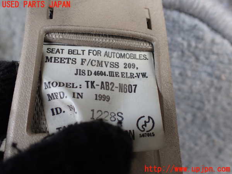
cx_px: 116
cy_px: 87
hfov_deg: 60.0
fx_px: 201
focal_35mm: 30
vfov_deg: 46.8
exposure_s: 1/125
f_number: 2.3
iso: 200
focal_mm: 5.4
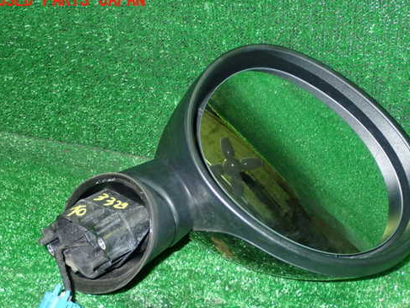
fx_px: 687
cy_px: 180
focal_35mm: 58
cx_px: 245
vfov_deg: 25.2
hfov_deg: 33.1
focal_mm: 8.4
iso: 640
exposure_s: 1/50
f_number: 3.1
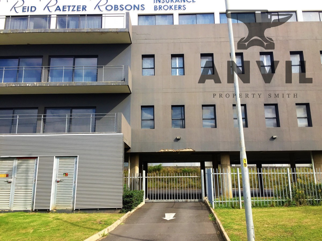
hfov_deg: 61.7
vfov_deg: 48.2
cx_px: 161
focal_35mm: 29
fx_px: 270
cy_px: 120
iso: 32
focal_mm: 4.15
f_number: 2.2
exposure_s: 1/942
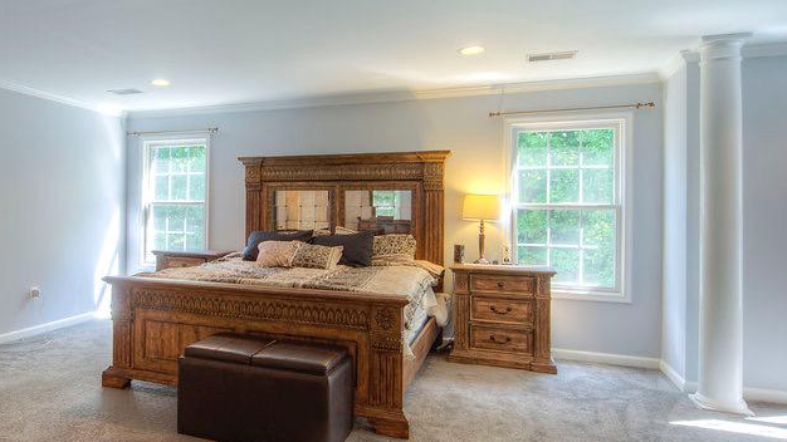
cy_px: 247
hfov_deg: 74.4
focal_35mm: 24
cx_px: 275
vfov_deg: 47.6
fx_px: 501
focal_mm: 14
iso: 200
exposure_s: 1/5
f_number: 9
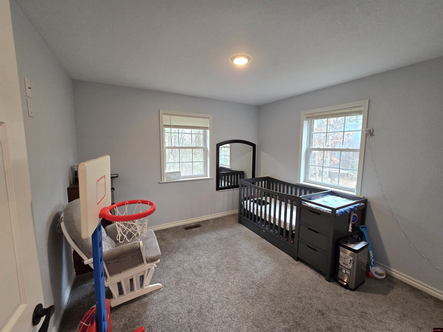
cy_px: 166
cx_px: 222
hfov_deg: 106.2
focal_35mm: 13
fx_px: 166
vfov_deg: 89.9
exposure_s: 1/60.2
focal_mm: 2.2
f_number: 2.2
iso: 250
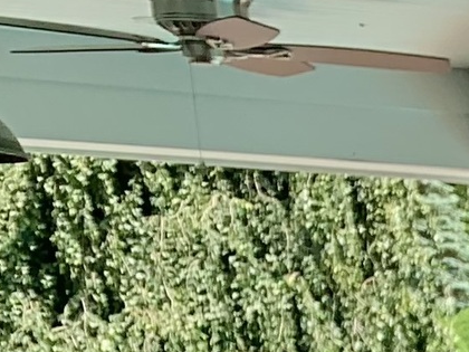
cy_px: 1276
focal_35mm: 190
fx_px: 2574
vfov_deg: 6.6
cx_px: 1425
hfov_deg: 8.6
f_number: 1.8
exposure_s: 1/580
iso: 25
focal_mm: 4.25
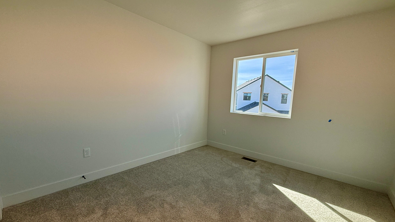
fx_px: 168
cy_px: 118
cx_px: 189
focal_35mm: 16
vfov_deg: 67.0
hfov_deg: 99.3
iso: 64
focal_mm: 2.22
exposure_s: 1/433
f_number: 2.2
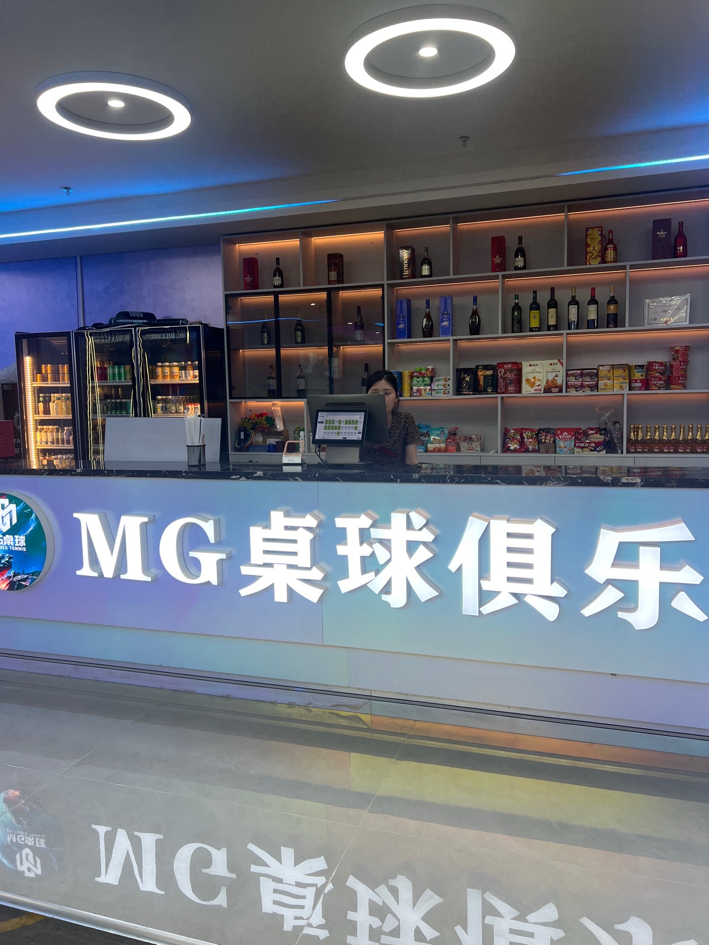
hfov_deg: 53.1
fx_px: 710
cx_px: 354
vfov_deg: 67.3
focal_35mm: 26
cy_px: 472
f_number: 1.5
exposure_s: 1/136
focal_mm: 5.7
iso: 32
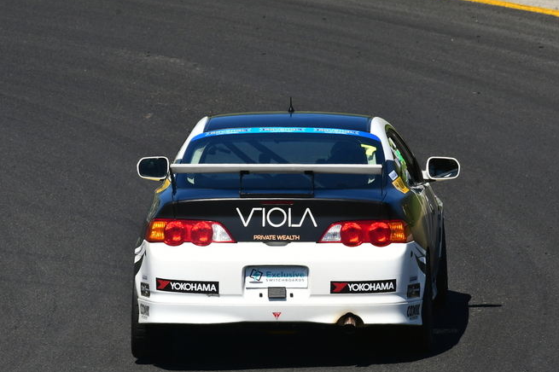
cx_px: 300
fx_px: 11376
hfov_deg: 2.8
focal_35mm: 733
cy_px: 195
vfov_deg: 1.9
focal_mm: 400
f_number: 13
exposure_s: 1/640
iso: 500
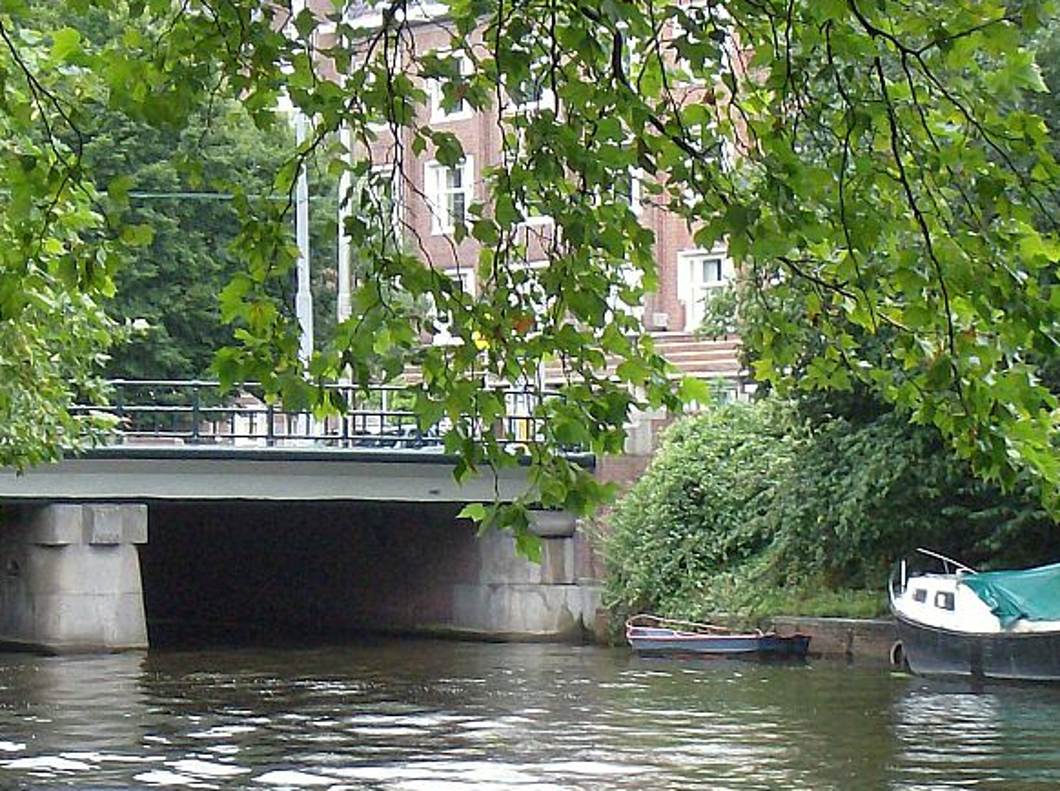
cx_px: 410
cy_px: 437
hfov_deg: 10.4
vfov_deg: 7.8
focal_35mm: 190
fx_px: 5806
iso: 194
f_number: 4.8
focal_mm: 18
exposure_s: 1/134
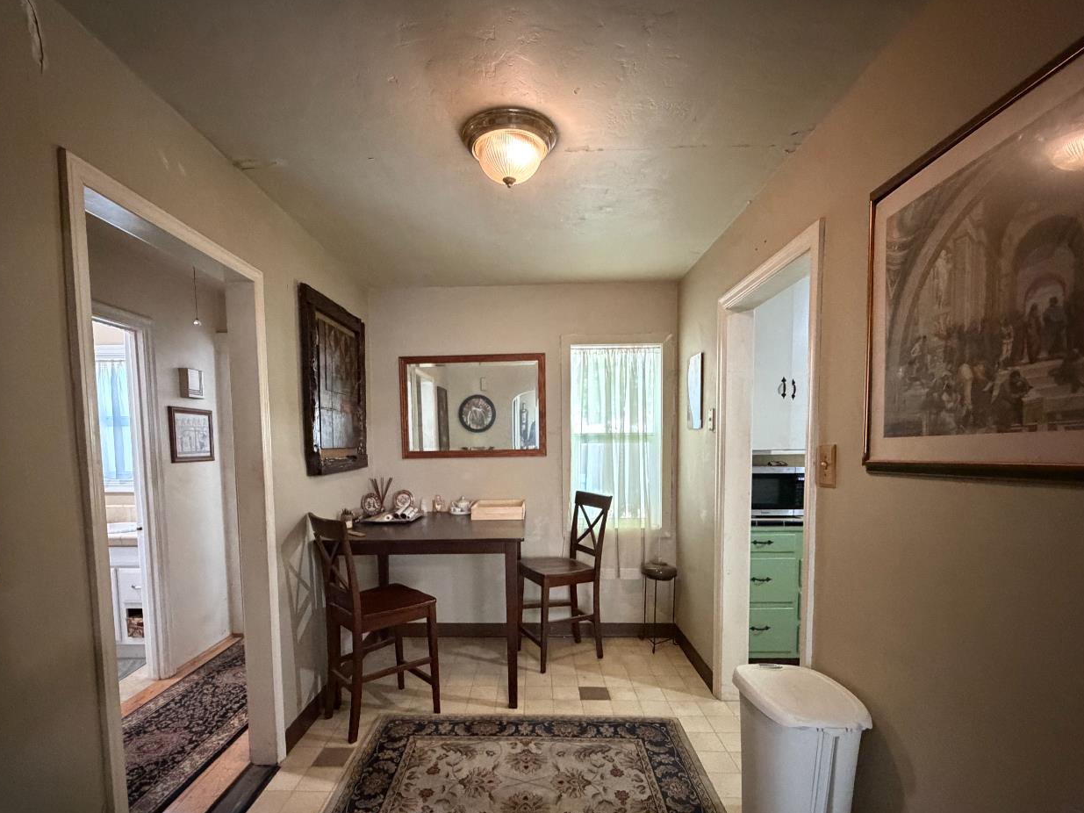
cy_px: 483
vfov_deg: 74.0
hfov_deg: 91.0
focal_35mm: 17
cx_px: 520
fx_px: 532
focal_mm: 2.22
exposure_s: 1/40
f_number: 2.2
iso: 1250
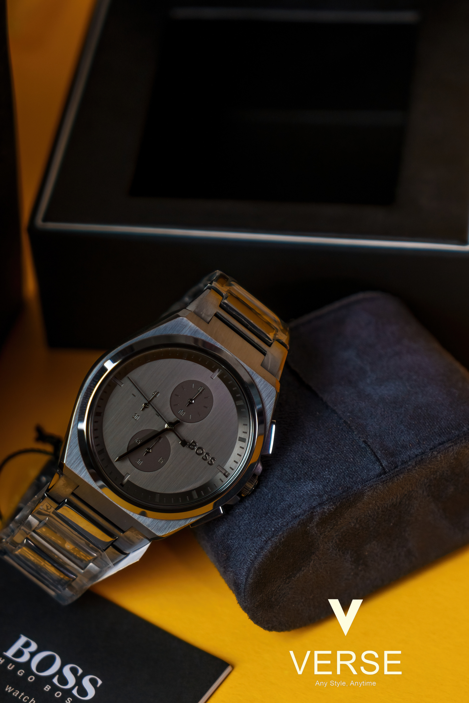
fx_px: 2052
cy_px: 352
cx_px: 234
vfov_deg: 19.5
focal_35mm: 105
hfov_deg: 13.0
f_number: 4
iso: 200
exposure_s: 1/60
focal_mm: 70
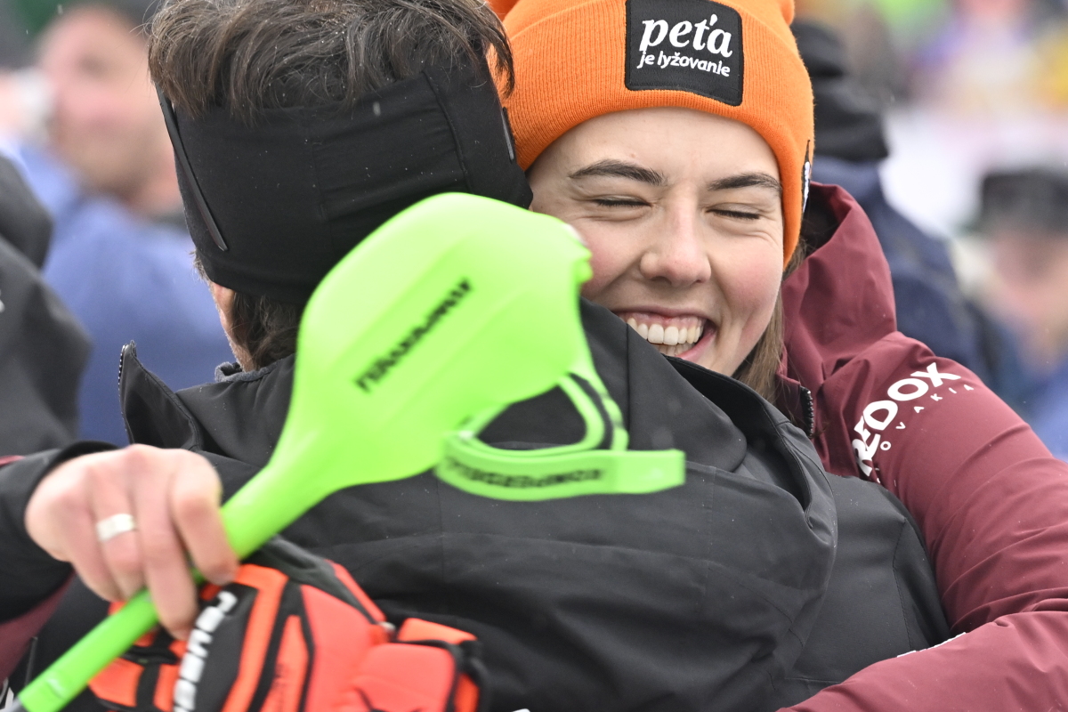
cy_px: 356
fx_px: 4895
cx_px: 534
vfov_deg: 8.3
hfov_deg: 12.5
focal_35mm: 165
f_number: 4
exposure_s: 1/800
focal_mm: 165
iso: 1000
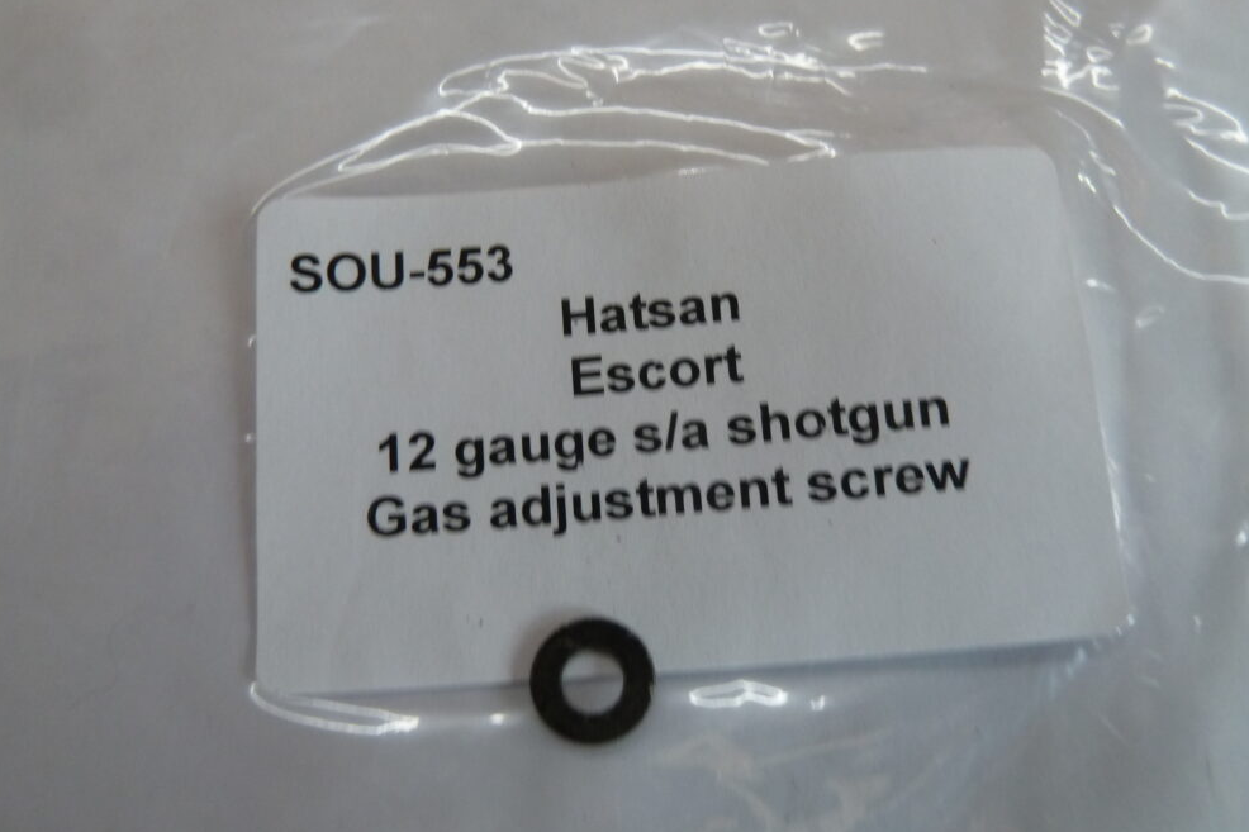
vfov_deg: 47.9
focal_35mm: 27
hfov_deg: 67.4
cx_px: 642
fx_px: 937
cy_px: 442
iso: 200
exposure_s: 1/30
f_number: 3.3
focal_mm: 4.1
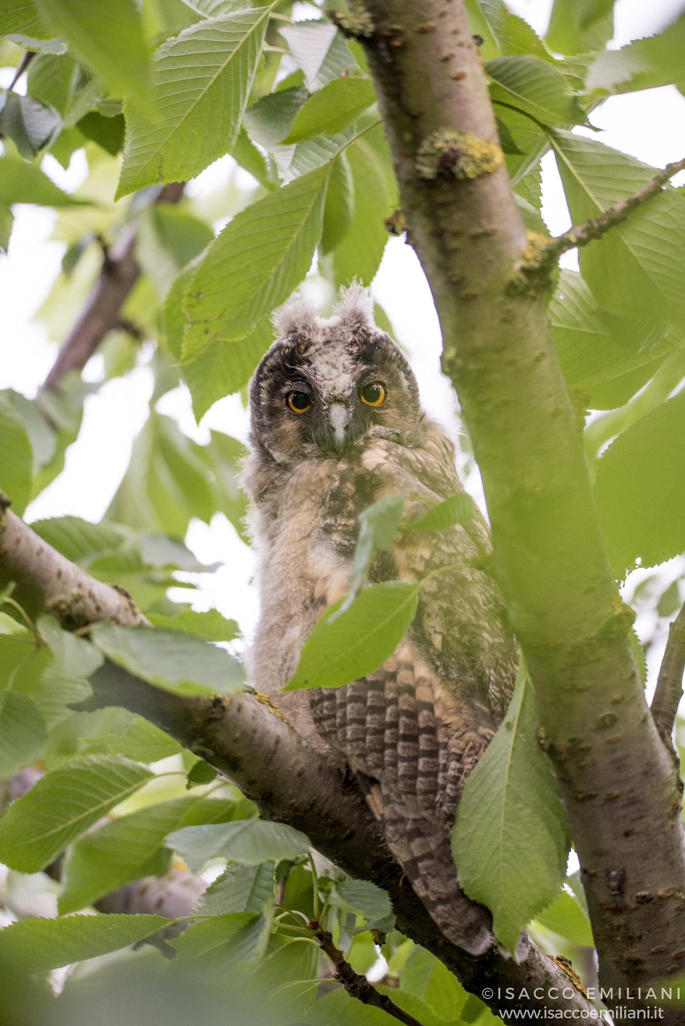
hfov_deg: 6.5
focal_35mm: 210
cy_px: 513
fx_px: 5988
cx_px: 342
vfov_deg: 9.8
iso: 1000
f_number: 5.3
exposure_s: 1/125
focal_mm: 210
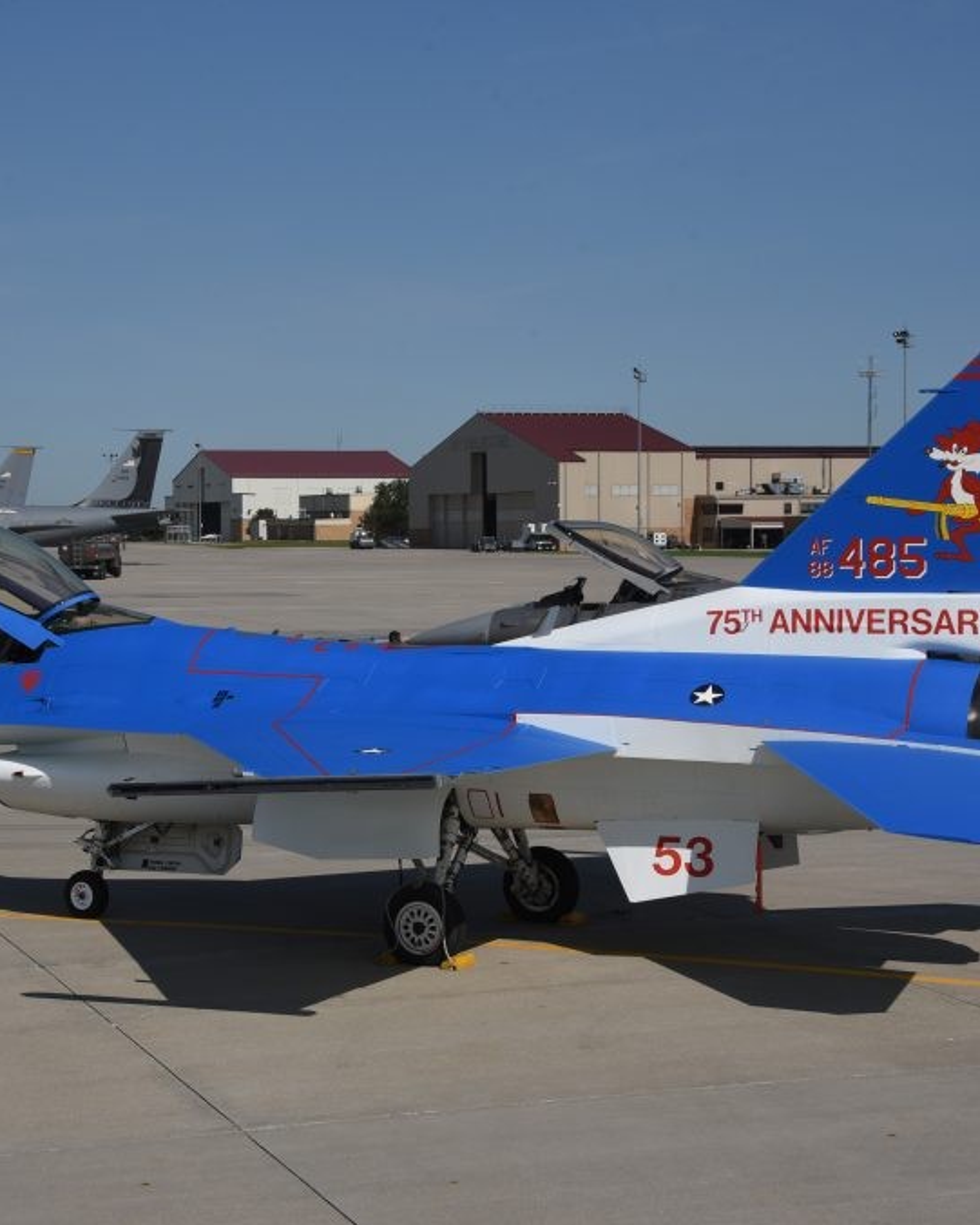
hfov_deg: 20.7
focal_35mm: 74
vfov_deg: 25.7
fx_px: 2682
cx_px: 431
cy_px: 612
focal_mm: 52
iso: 320
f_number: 13
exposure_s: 1/800
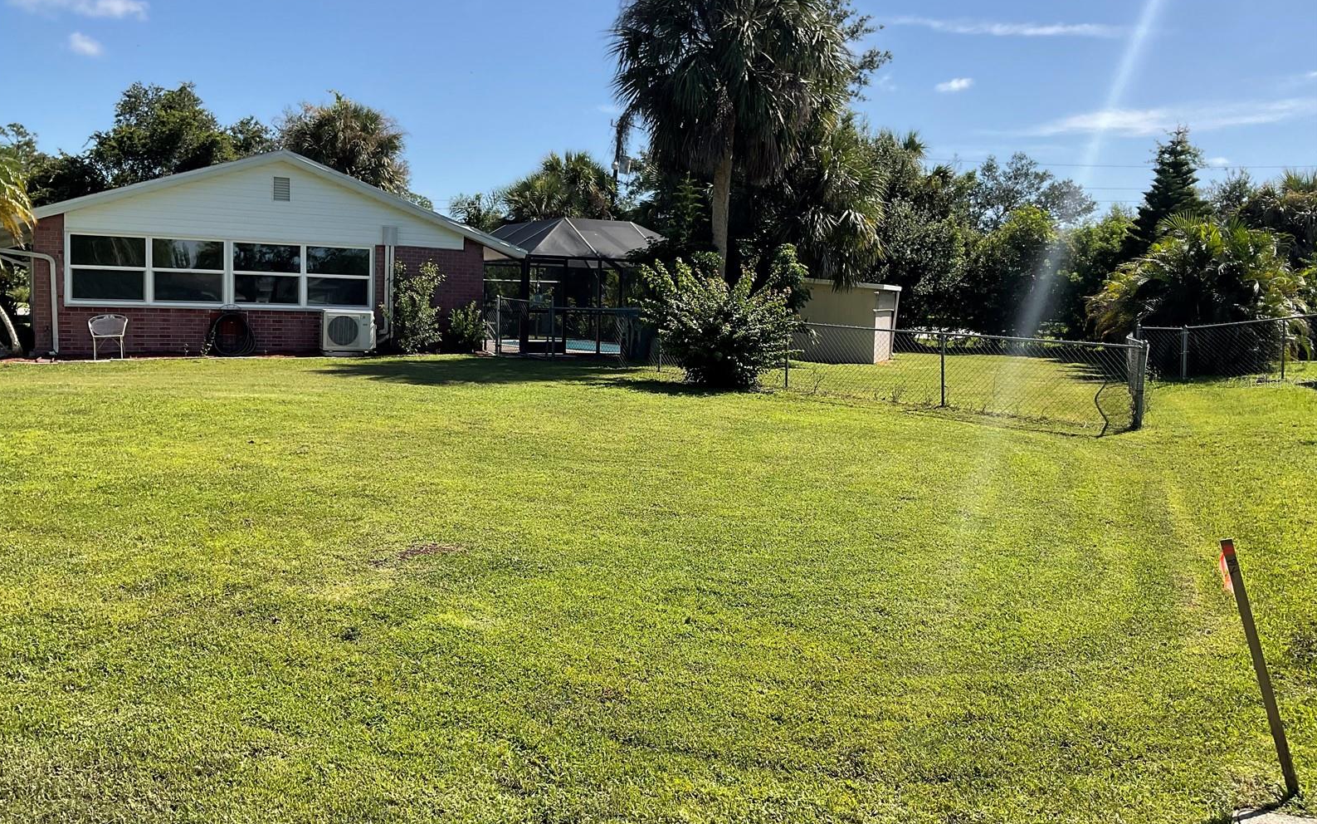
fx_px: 1113
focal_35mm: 31
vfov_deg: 40.6
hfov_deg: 61.2
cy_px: 381
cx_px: 655
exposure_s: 1/1626
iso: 16
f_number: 1.8
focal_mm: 3
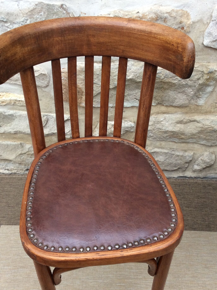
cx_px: 105
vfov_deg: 42.1
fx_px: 377
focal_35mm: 45
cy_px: 157
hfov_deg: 32.1
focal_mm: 3.3
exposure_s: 1/148
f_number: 2.4
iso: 32
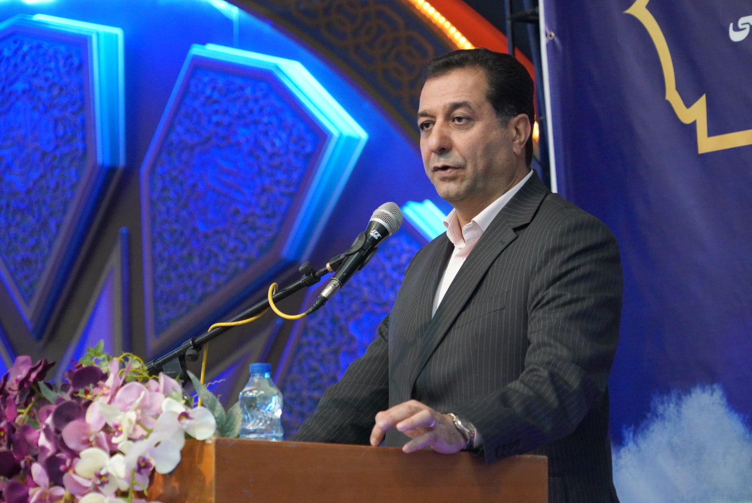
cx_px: 376
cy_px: 252
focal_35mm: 136
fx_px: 2843
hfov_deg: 15.1
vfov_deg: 10.1
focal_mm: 136
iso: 12800
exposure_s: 1/125
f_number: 6.3
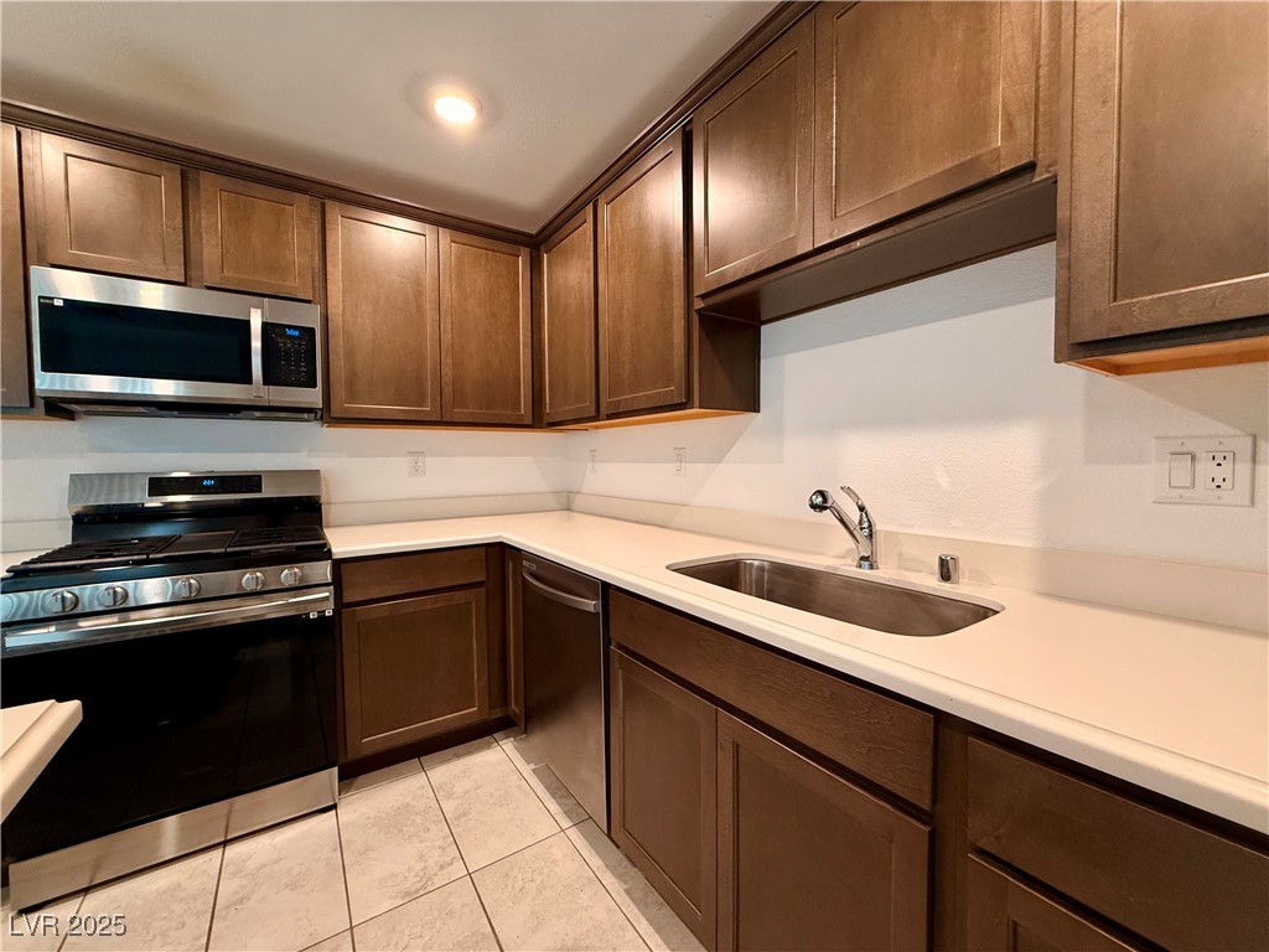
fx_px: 513
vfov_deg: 85.7
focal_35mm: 14
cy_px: 476
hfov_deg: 102.1
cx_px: 634
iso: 250
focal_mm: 2.22
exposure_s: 1/60
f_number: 2.2
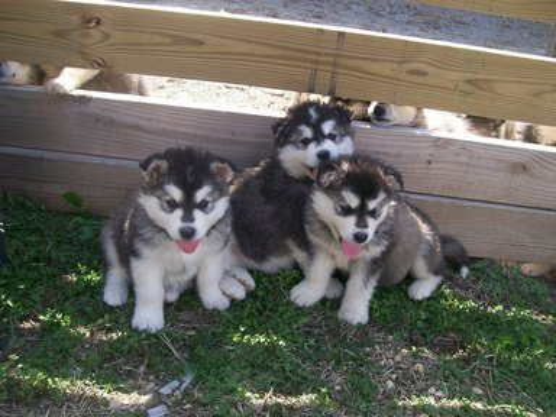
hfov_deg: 51.4
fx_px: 578
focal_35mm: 36
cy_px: 208
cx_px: 278
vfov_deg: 39.7
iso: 80
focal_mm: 6
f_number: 2.7
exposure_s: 1/459
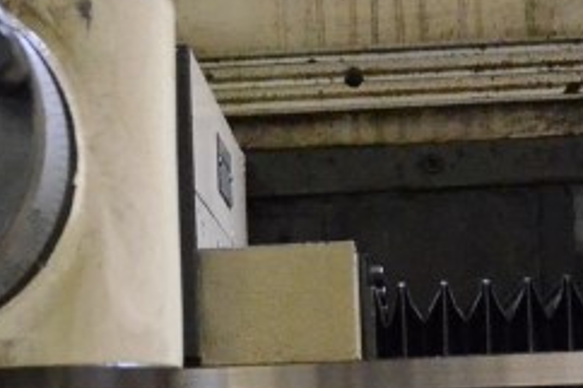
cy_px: 405
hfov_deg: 13.9
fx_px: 2395
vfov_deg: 9.2
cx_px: 216
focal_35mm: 148
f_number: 3.8
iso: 6400
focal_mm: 22
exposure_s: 1/100
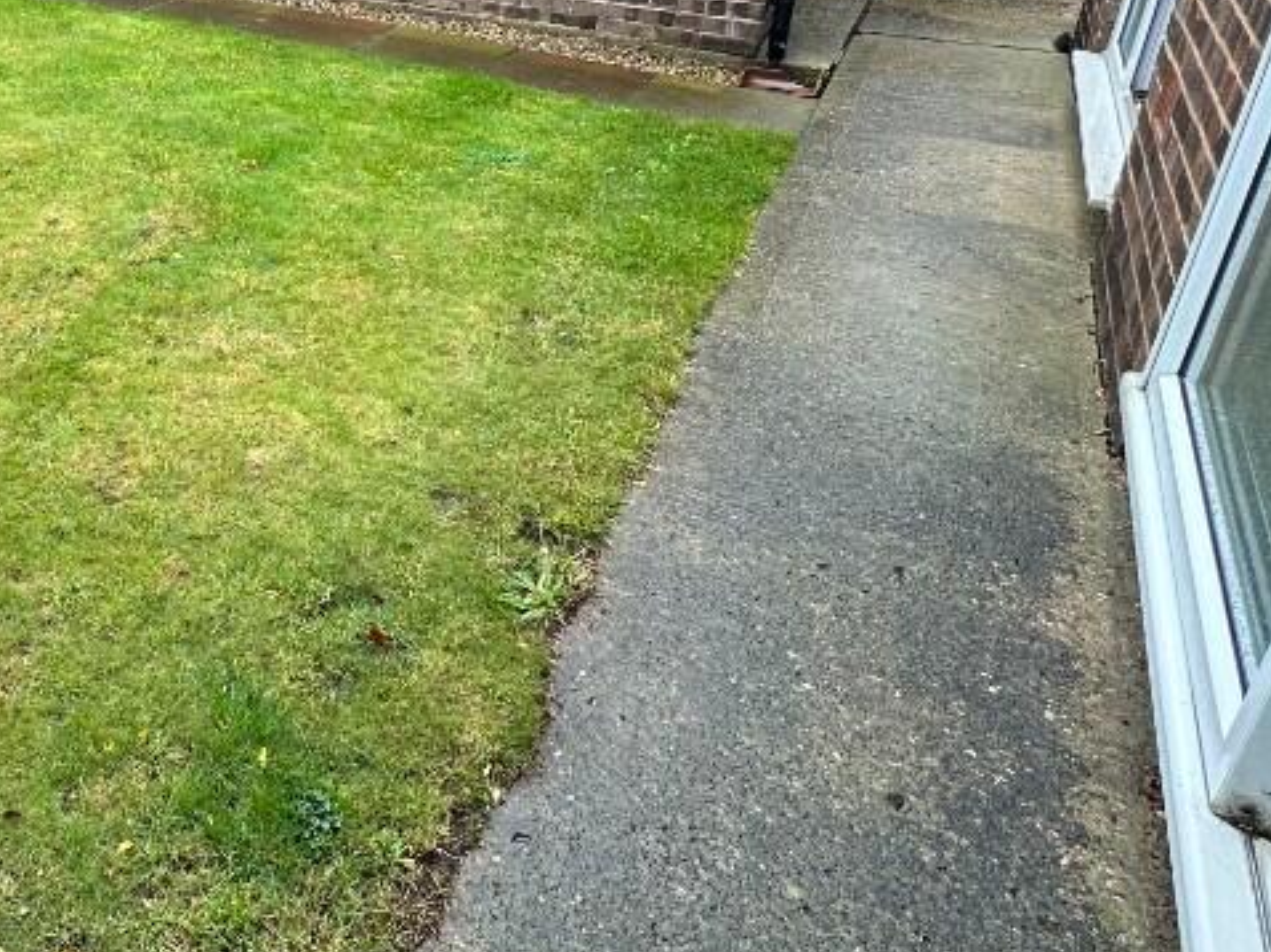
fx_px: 1101
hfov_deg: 52.1
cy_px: 130
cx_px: 106
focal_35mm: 30
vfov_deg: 43.5
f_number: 2.2
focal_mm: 2.22
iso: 50
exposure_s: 1/99
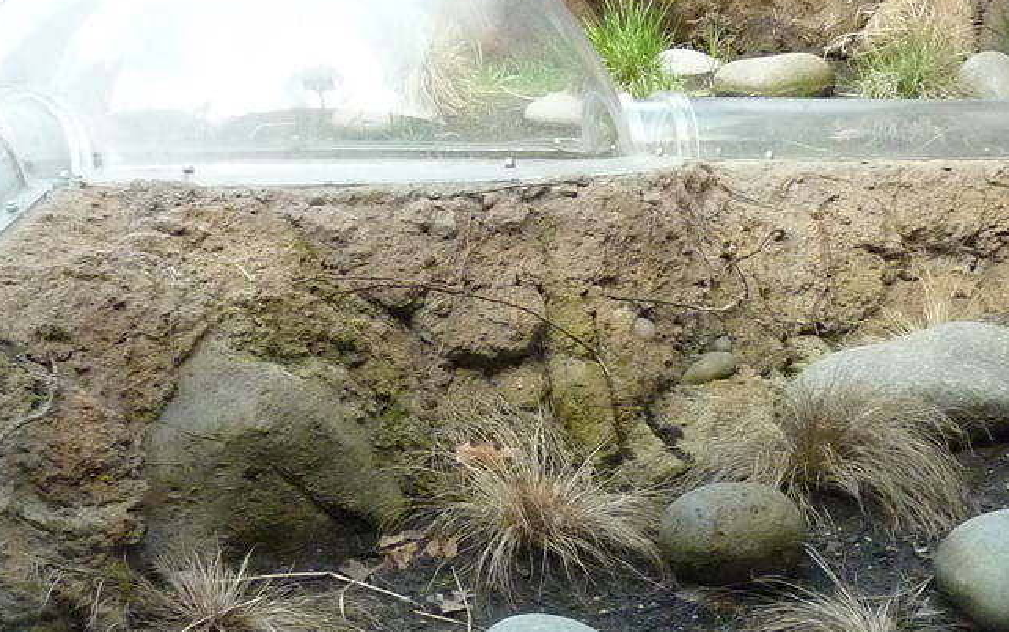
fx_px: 1816
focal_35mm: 66
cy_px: 442
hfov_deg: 31.0
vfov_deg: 19.6
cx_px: 596
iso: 400
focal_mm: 4.1
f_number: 3.3
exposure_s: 1/320
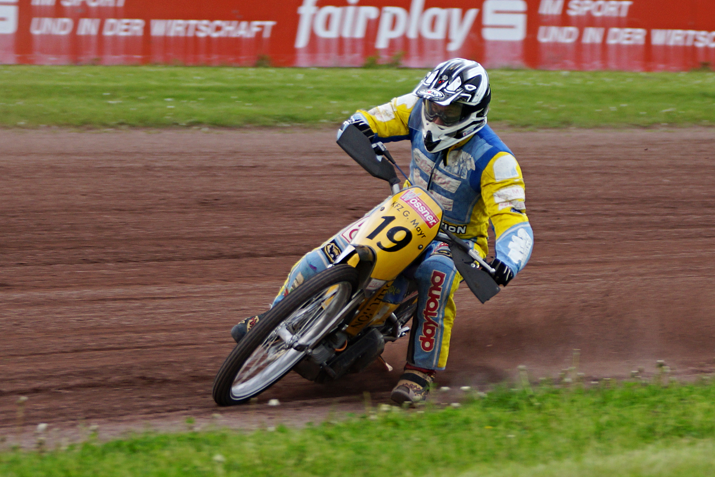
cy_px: 238
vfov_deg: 6.1
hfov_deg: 9.1
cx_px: 358
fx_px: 4468
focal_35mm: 225
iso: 200
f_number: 5
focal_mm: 150
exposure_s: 1/500
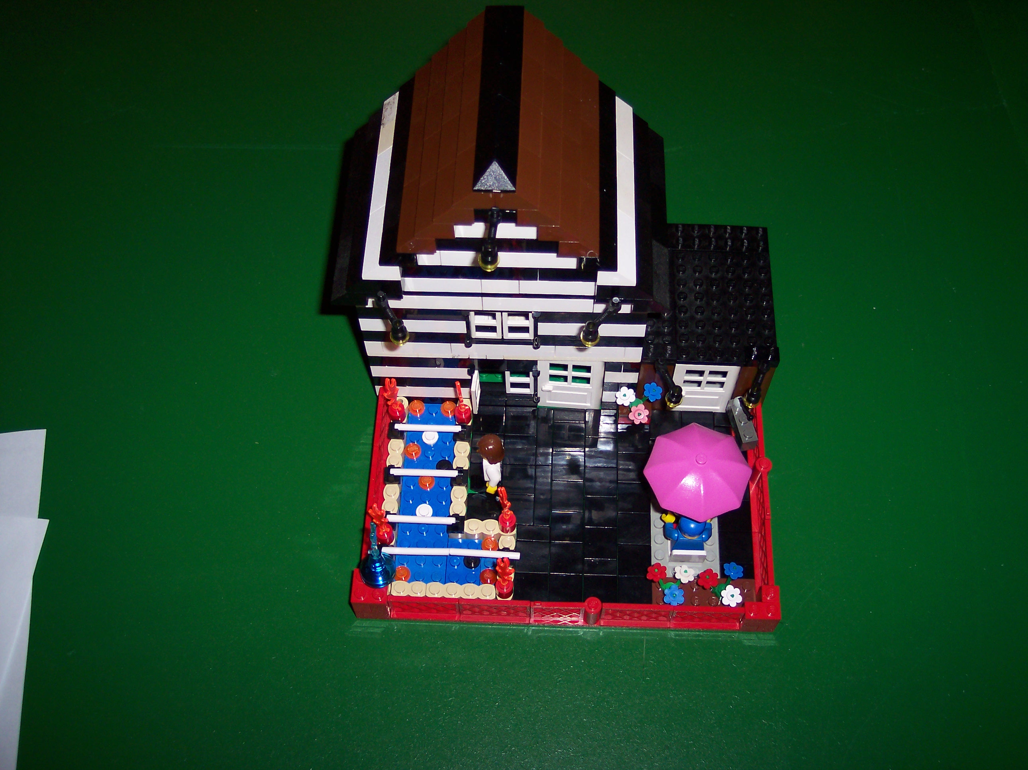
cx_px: 514
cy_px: 385
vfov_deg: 37.7
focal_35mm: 38
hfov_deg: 49.0
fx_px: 1128
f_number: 2.8
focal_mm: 8
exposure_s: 1/30
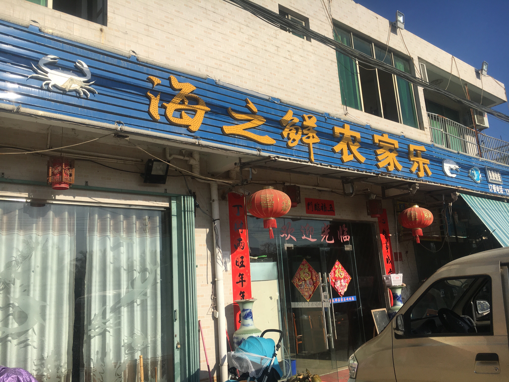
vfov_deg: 48.2
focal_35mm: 29
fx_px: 426
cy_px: 191
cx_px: 254
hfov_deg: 61.7
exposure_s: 1/2747
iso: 25
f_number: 2.2
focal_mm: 4.15
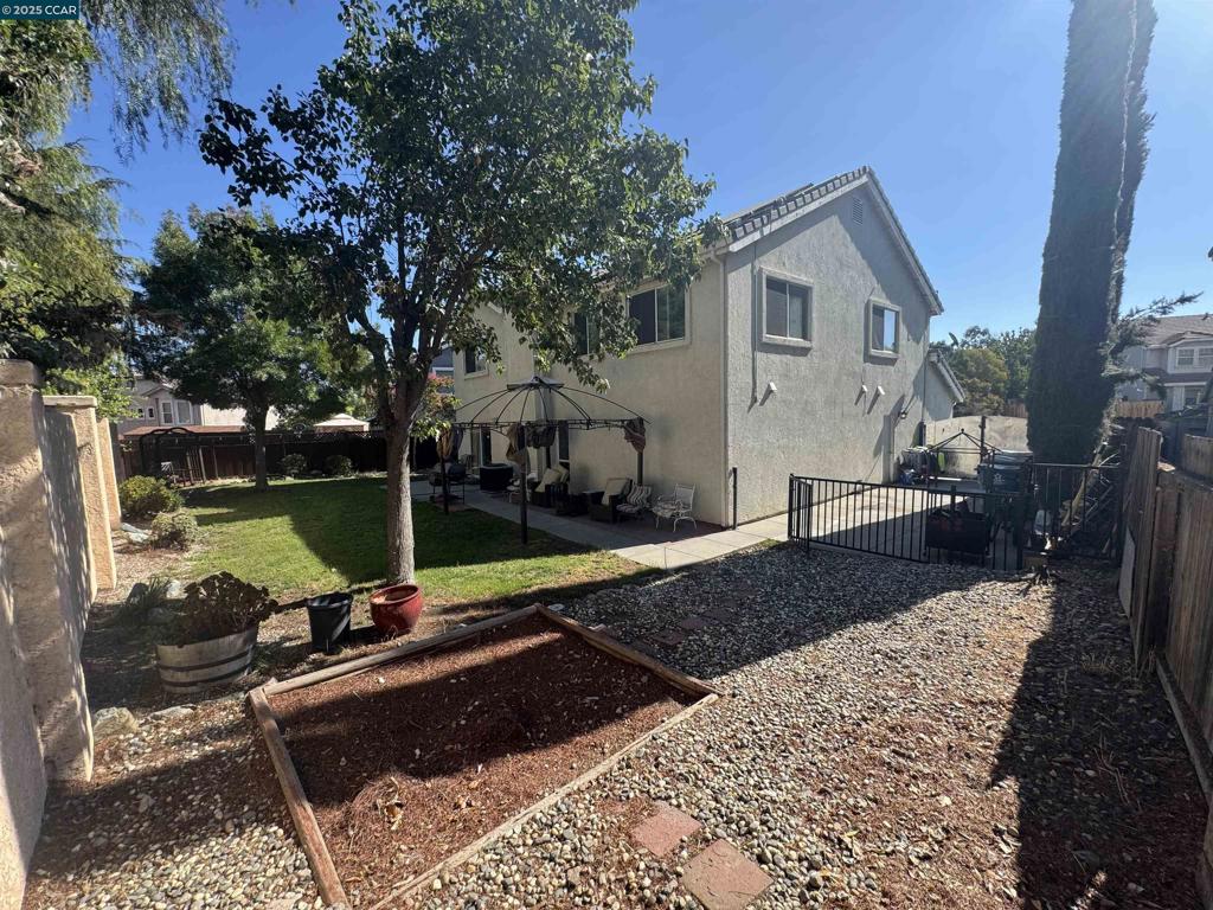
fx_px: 491
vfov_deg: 85.7
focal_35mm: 14
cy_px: 455
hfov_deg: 102.1
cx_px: 606
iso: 40
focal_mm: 2.22
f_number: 2.2
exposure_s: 1/734
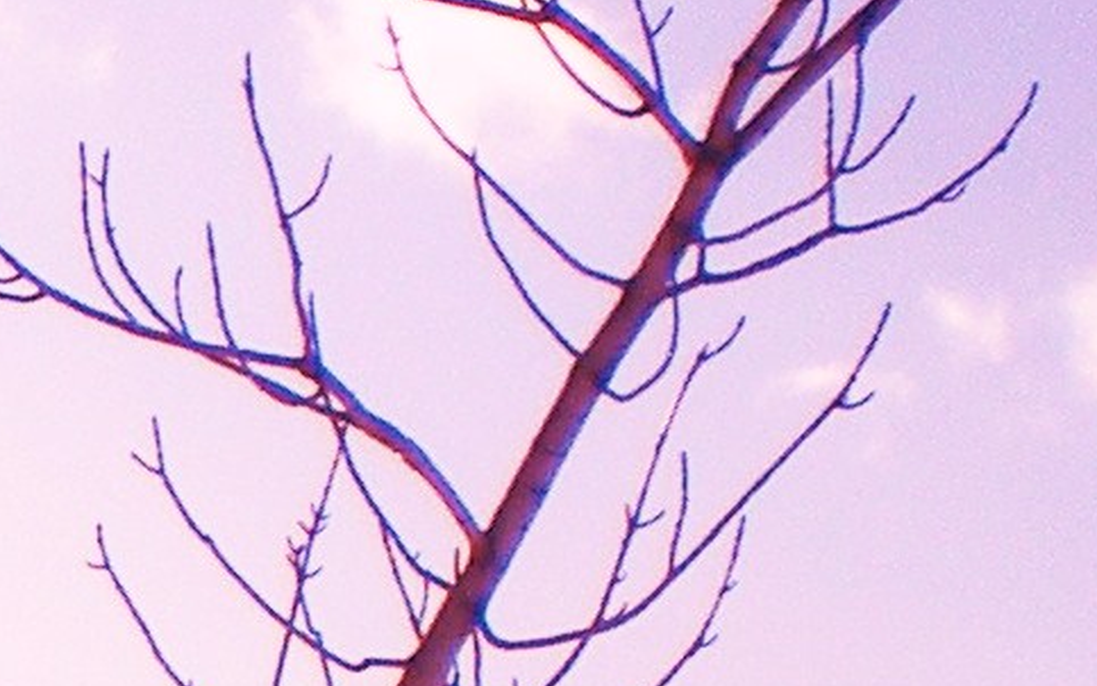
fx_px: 8133
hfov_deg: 7.4
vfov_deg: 4.8
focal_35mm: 272
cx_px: -1236
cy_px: 1352
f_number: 4.6
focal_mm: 6.3
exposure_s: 1/1000
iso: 64
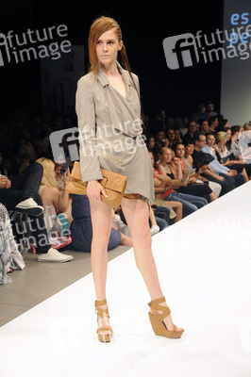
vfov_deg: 29.7
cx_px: 126
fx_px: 712
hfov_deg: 20.0
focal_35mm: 68
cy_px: 188
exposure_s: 1/160
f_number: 5.6
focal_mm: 68
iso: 1600
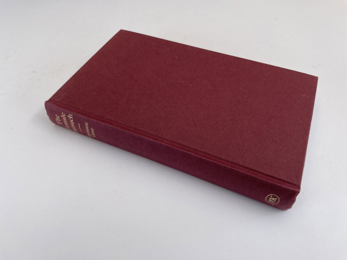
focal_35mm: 26
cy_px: 130
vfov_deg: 53.1
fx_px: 261
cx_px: 174
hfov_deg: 67.3
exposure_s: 1/337
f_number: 1.6
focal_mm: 4.2
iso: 32
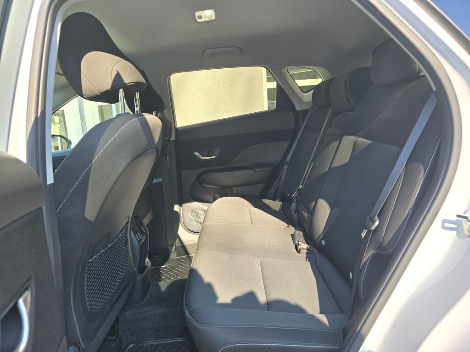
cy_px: 176
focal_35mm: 23
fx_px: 312
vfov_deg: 58.9
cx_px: 235
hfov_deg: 73.9
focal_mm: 6.3
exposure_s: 1/180
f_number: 1.7
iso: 64
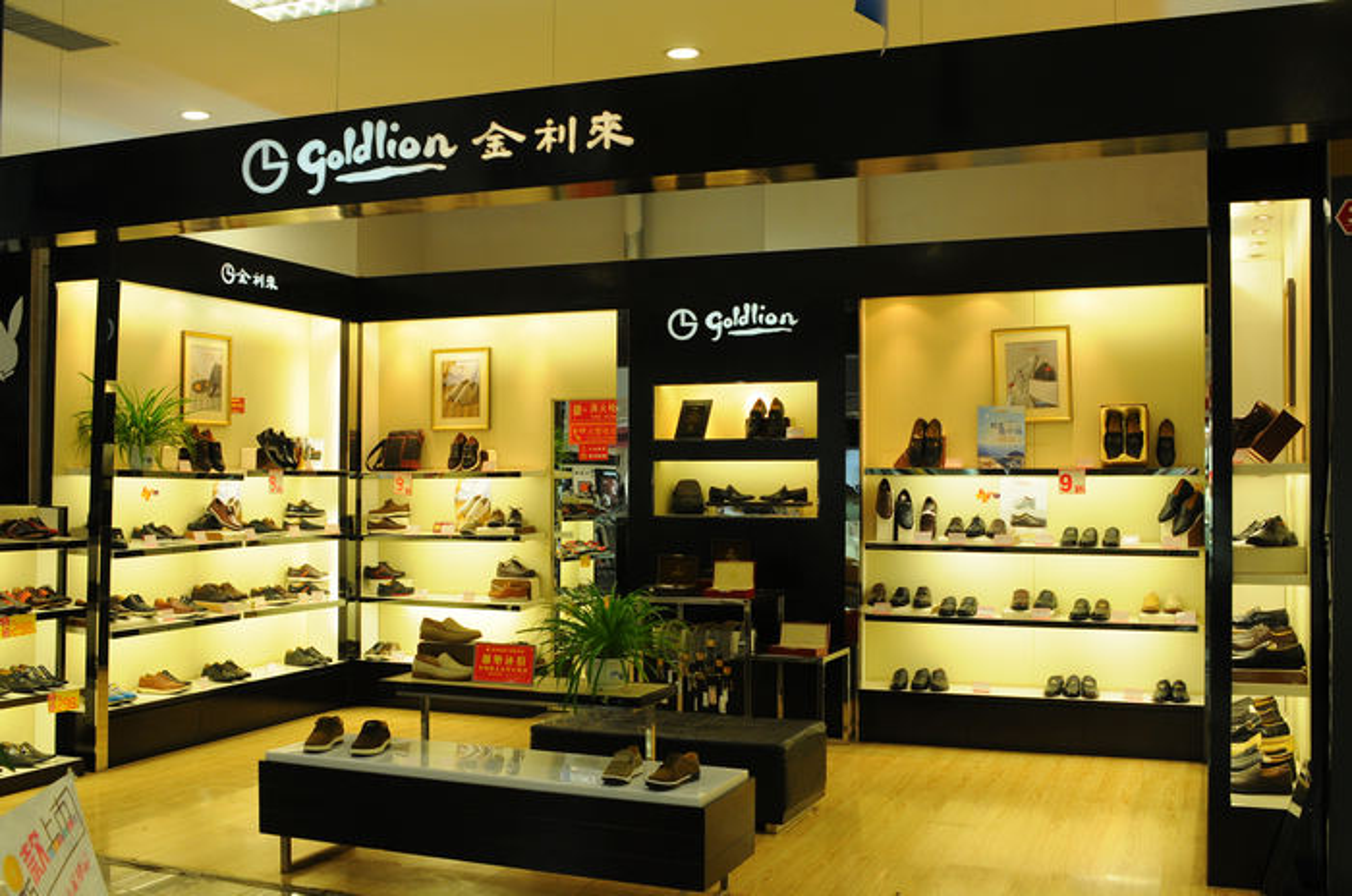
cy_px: 448
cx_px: 676
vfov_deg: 36.7
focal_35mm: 36
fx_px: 1350
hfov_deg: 53.2
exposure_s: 1/50
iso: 400
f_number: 4
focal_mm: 24
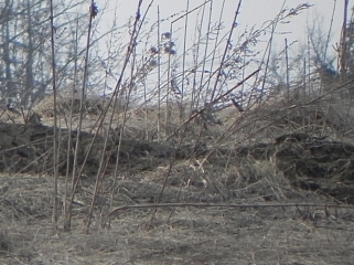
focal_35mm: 2166
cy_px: 145
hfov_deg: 0.9
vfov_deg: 0.7
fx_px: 22126
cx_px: -115
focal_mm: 120
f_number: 5
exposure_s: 1/140
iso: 160
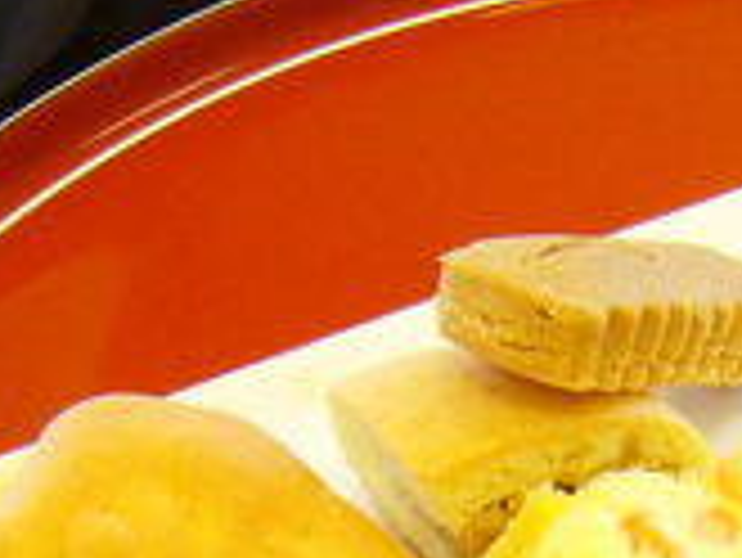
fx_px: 2960
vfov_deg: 10.4
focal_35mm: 138
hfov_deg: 14.1
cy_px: 871
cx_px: 729
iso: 200
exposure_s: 1/8
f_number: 2.8
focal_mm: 5.8
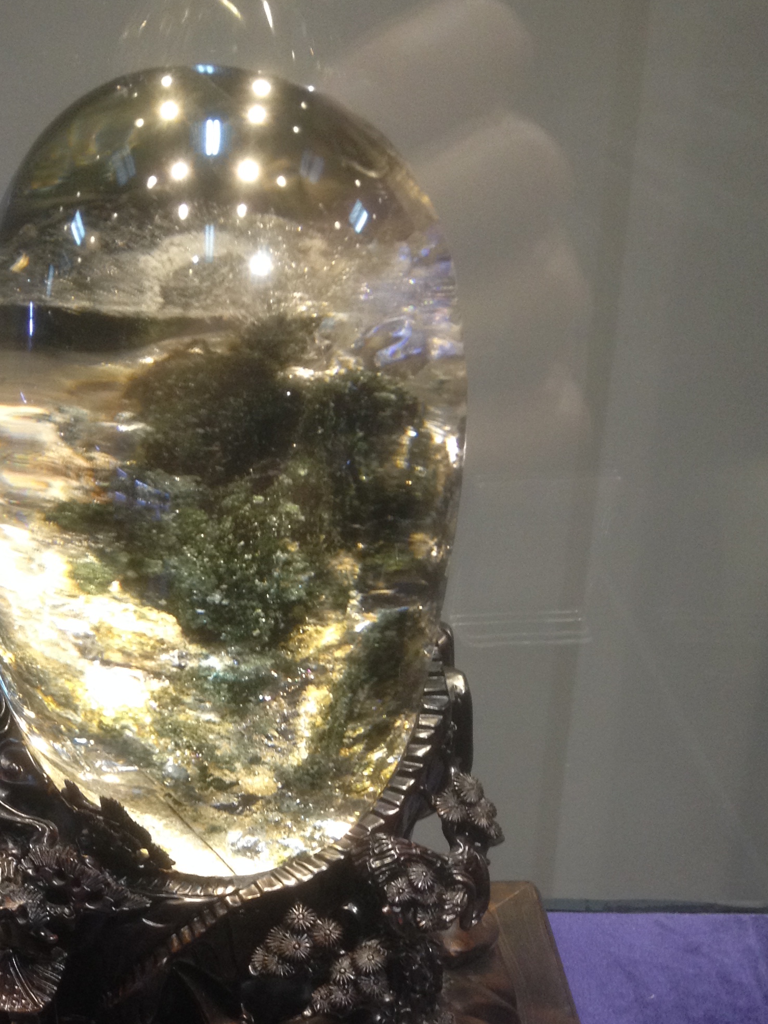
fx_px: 1716
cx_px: 200
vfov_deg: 32.7
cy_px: 756
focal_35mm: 58
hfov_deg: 25.0
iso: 125
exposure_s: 1/20
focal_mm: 4.28
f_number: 2.4
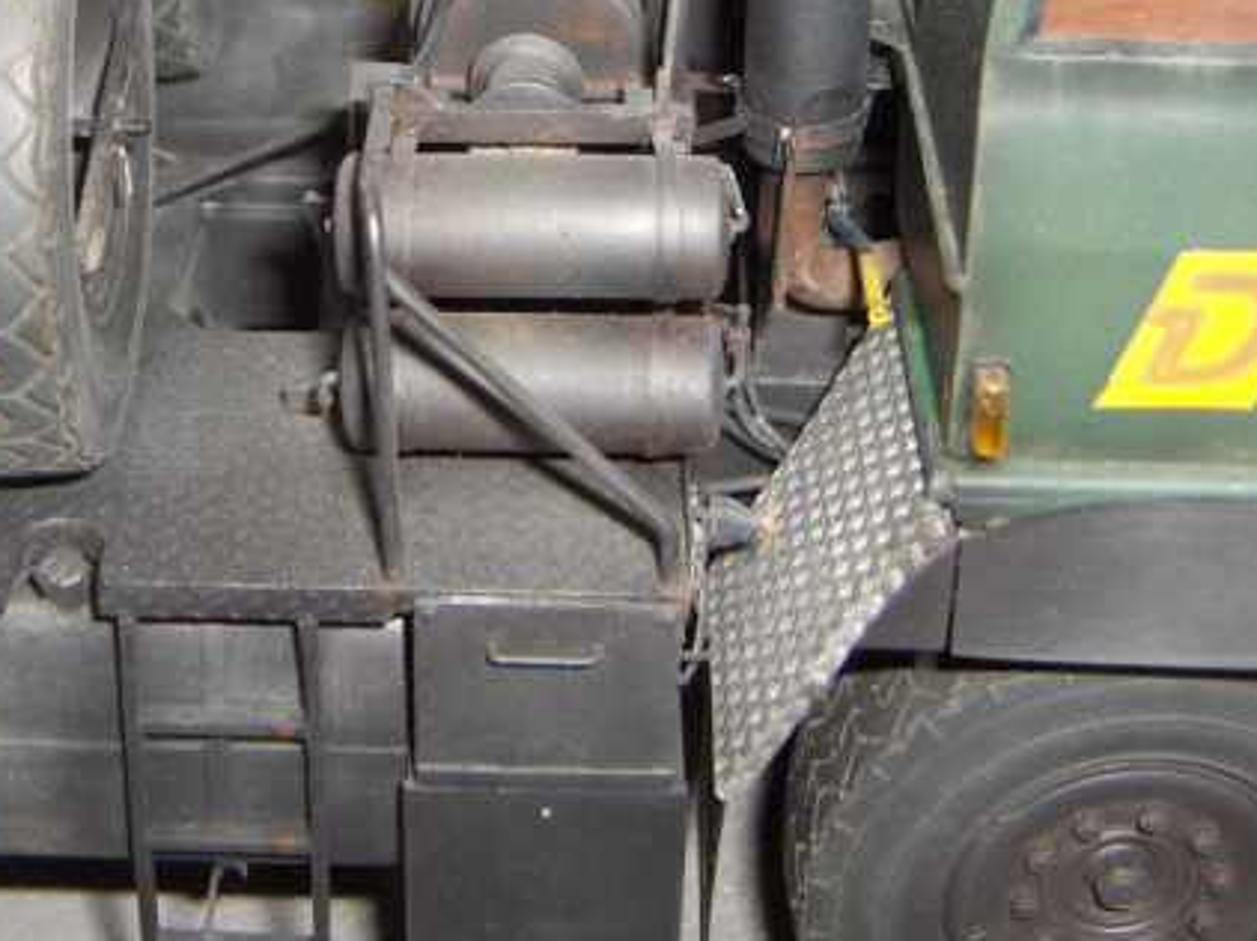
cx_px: 486
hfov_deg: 26.3
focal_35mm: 74
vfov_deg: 19.6
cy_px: 173
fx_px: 2686
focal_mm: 8
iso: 100
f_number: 2.8
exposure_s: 1/60
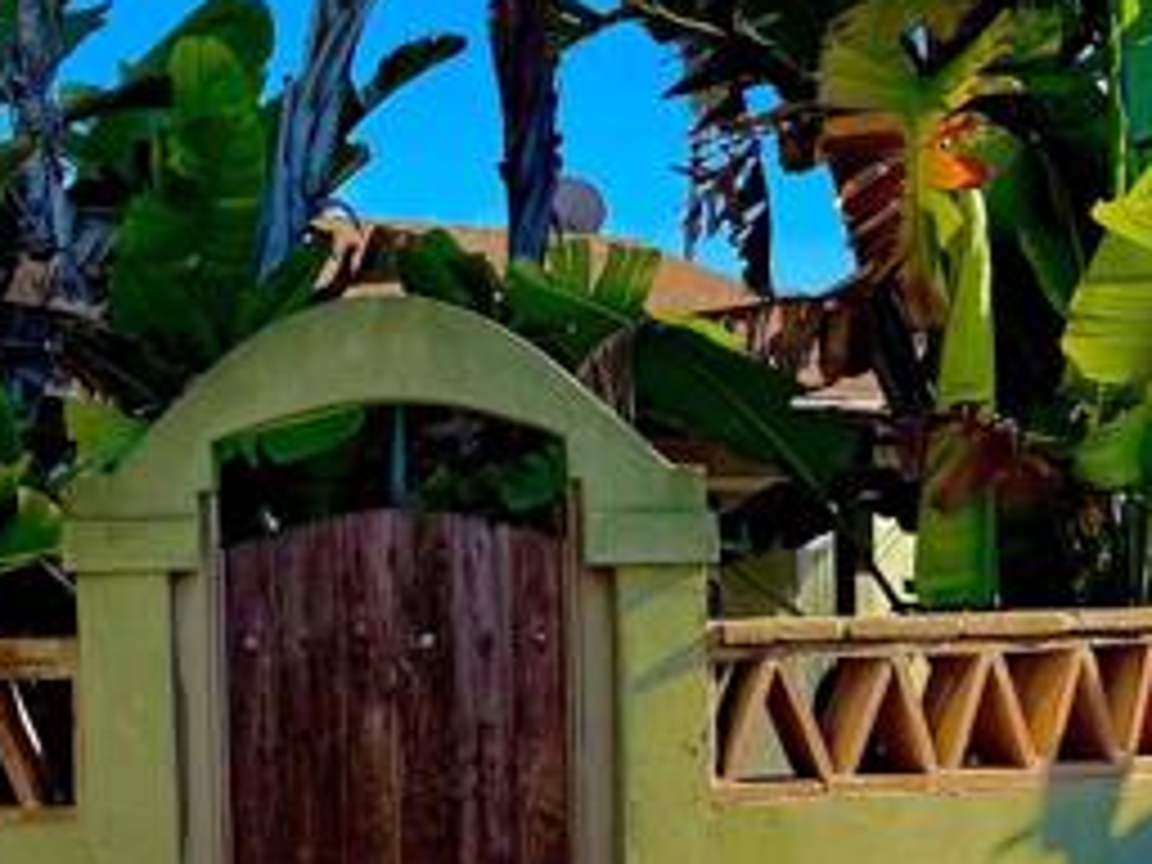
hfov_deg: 20.4
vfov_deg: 15.3
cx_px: 652
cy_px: 693
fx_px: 3195
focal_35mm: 96
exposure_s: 1/2000
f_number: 1.78
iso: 80
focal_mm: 6.76
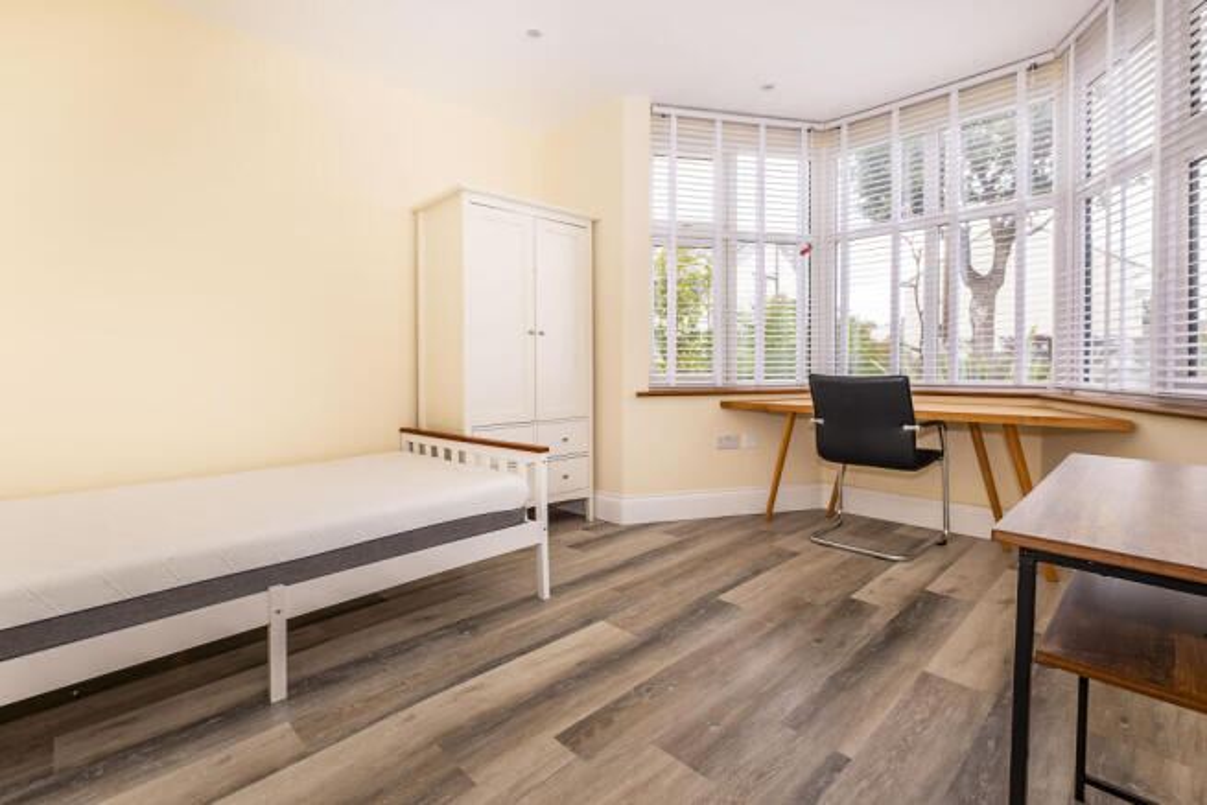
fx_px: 503
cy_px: 402
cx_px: 604
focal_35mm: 15
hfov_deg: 100.4
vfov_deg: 77.4
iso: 320
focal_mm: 10
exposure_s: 1/200
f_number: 5
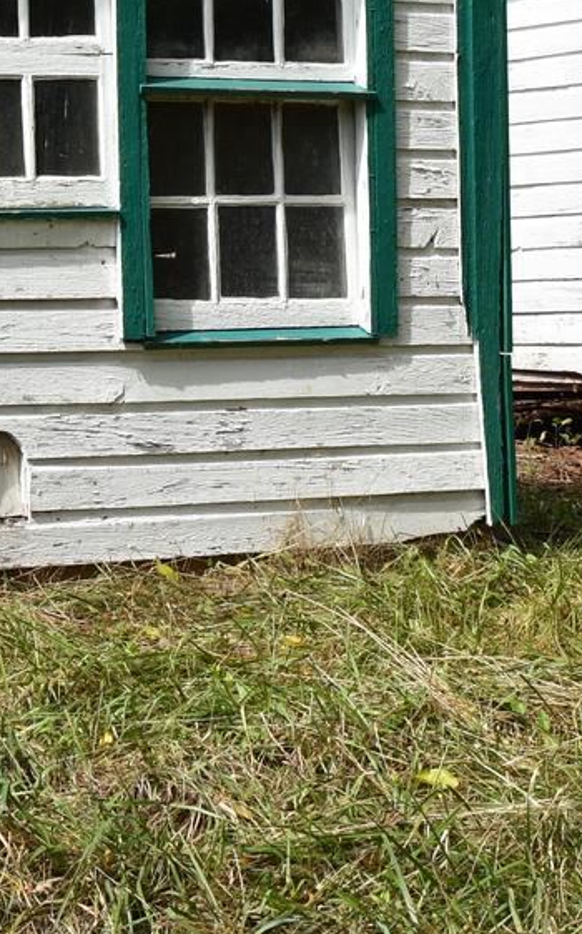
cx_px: 339
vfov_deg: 15.4
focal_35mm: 134
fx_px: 3405
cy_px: 117
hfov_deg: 9.8
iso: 160
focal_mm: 24
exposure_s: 1/500
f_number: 8
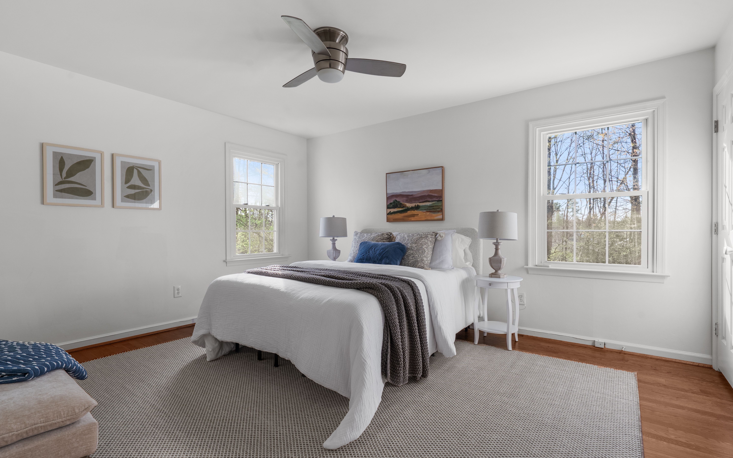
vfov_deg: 68.0
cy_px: 238
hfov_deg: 94.4
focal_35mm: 17
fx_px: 340
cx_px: 374
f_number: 9
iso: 1250
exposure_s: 1/13
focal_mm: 16
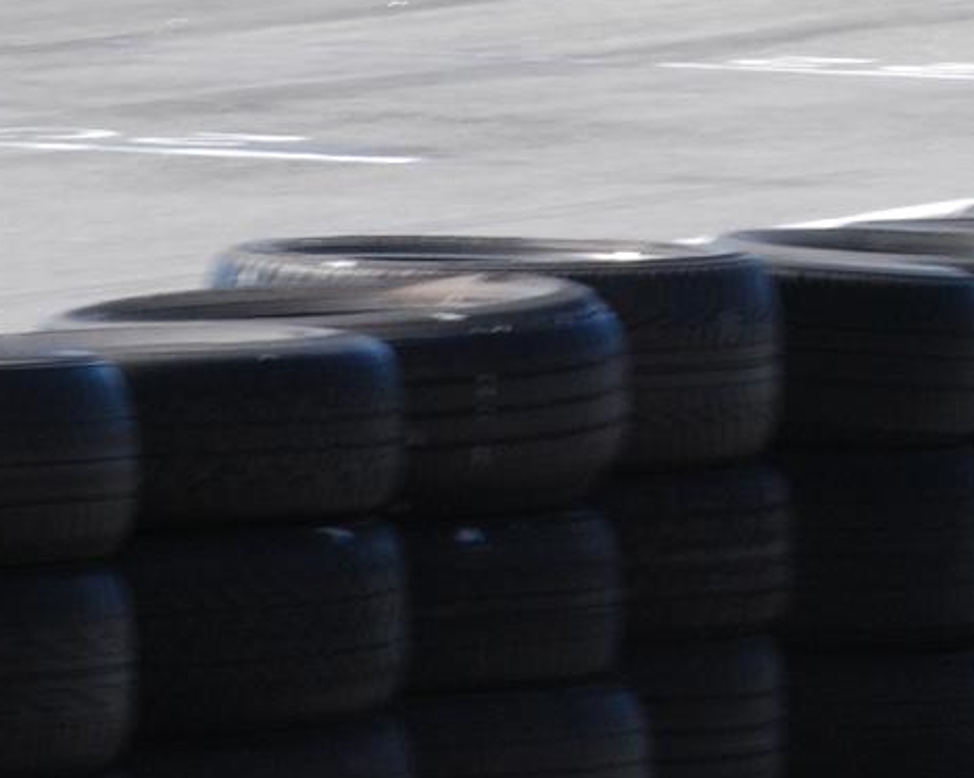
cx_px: 1055
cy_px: -330
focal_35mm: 614
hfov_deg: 3.2
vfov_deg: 2.5
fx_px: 17687
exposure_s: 1/80
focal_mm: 105
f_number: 22
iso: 400
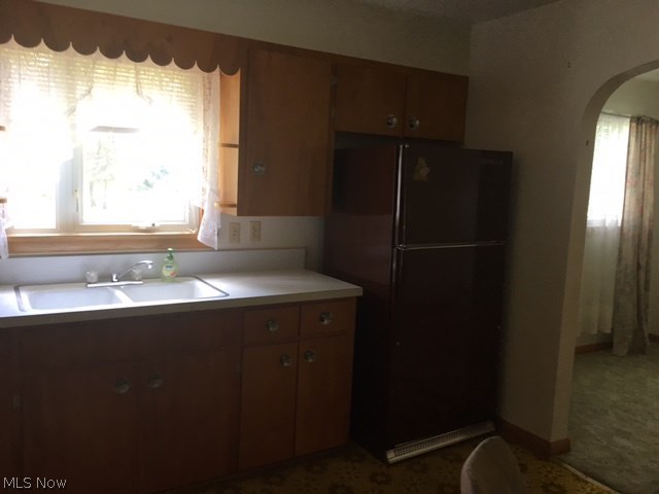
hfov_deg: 61.7
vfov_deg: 48.2
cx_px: 330
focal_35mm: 29
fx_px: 552
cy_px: 247
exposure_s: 1/30
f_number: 2.2
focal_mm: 4.15
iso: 32
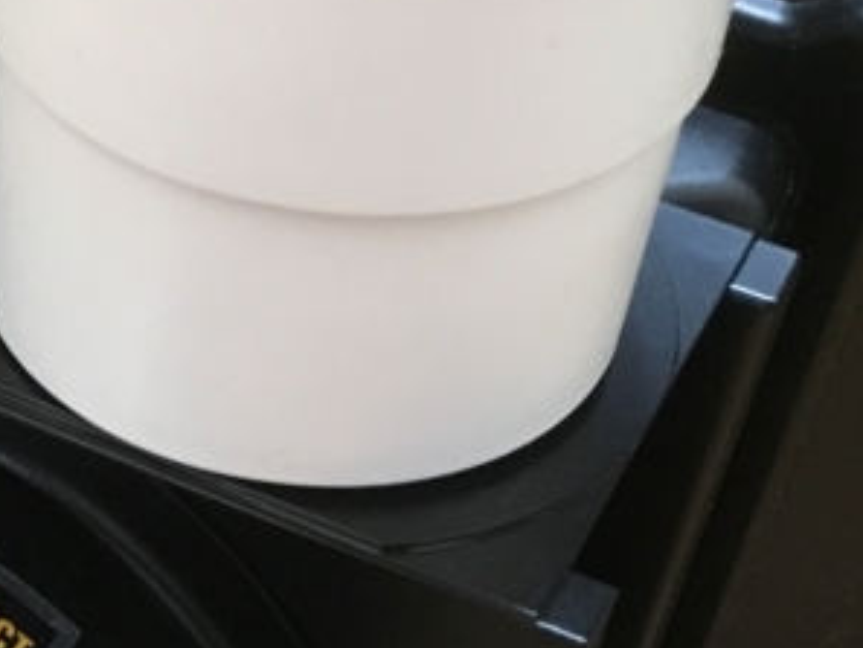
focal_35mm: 100
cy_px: 863
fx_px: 2494
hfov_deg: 19.2
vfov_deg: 14.2
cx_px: 52
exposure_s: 1/15
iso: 200
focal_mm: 4.15
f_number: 2.2
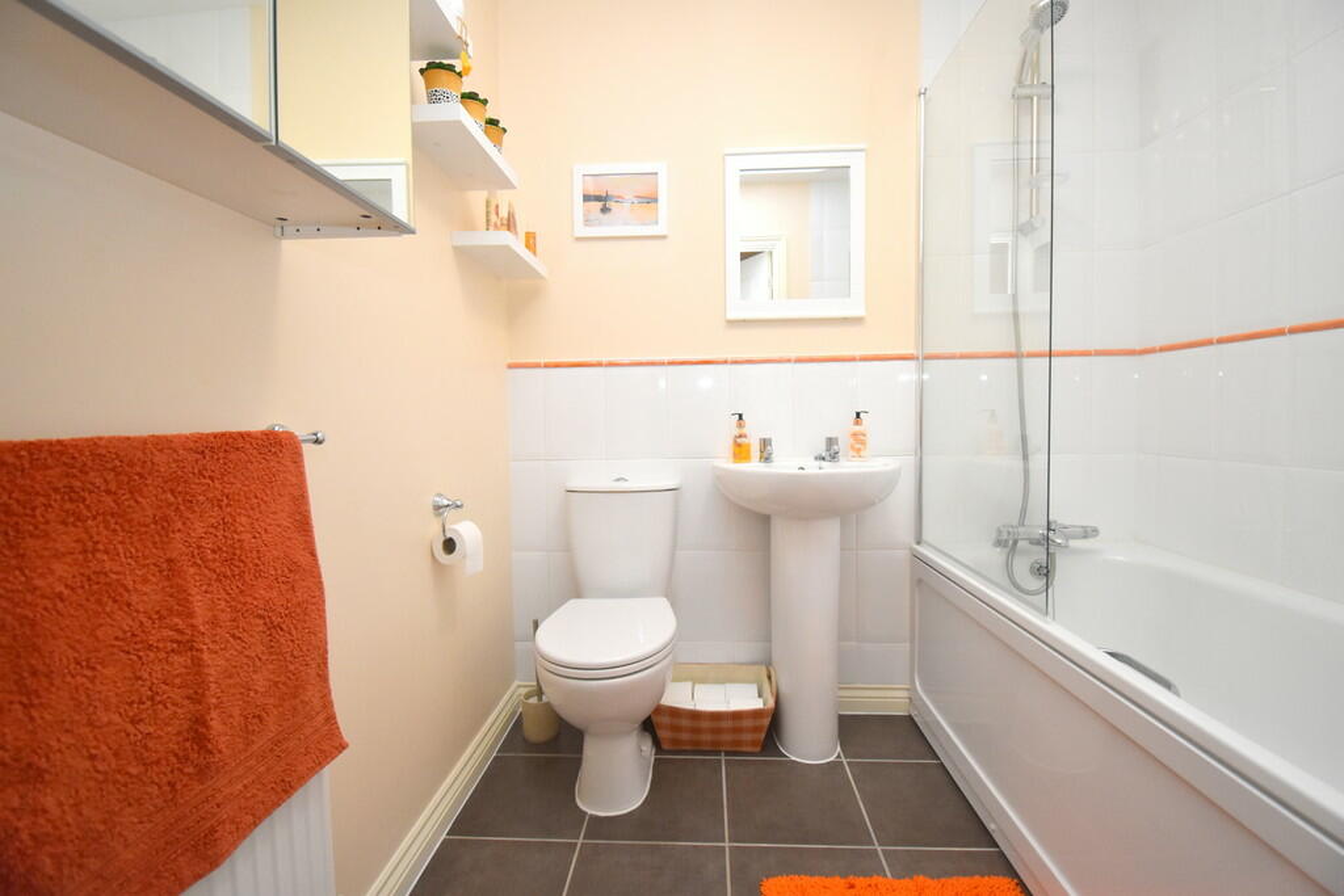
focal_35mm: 15
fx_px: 560
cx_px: 672
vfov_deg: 77.3
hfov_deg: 100.4
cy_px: 448
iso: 1100
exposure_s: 1/125
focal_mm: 10
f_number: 4.5
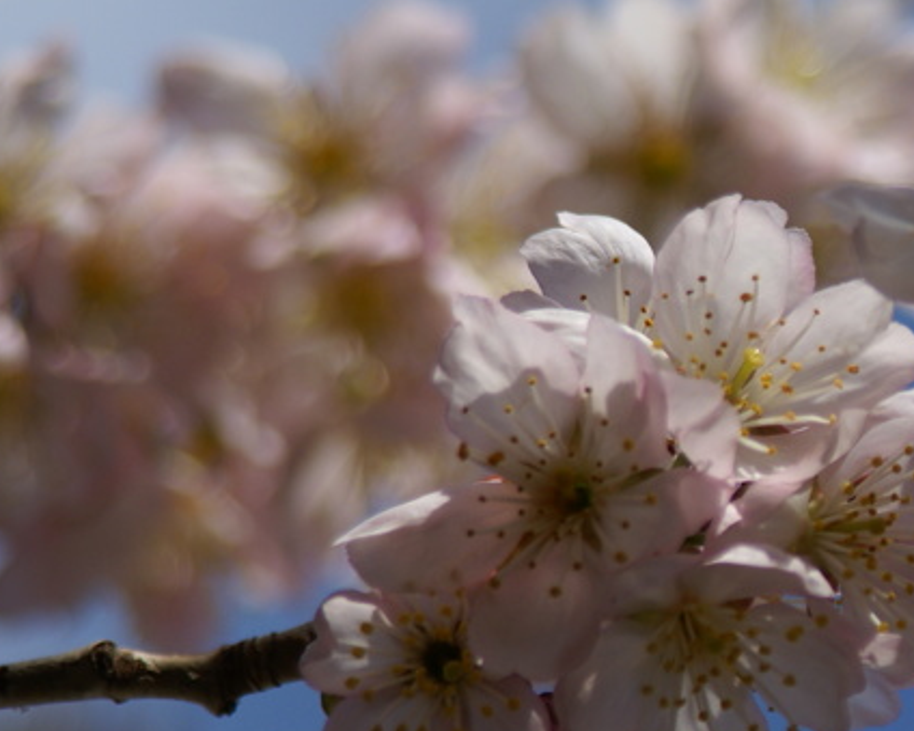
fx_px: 18417
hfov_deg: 2.8
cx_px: 1002
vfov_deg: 2.3
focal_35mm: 681
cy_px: 497
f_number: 5.6
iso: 100
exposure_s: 1/1000
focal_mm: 200
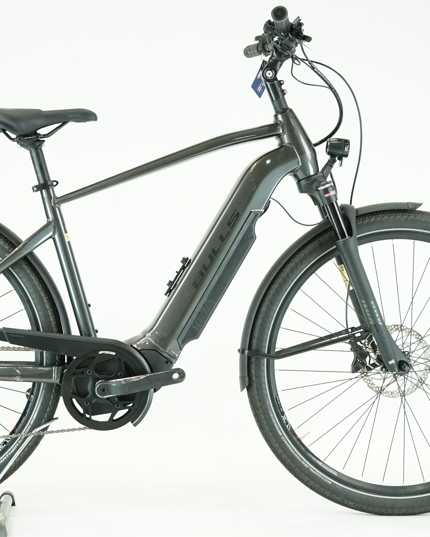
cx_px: 151
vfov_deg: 23.6
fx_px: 1289
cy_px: 266
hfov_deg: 18.9
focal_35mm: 81
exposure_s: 1/200
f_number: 7.1
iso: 4000
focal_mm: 57
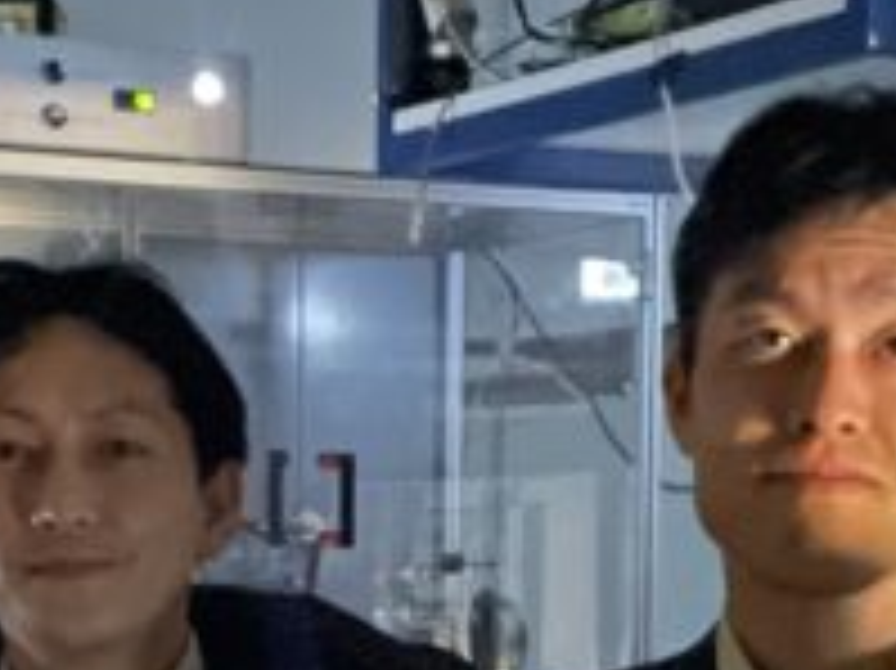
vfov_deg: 10.6
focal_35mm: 134
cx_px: 392
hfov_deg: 14.7
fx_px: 3466
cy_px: 1016
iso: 2500
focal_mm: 4.2
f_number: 1.6
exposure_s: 1/4
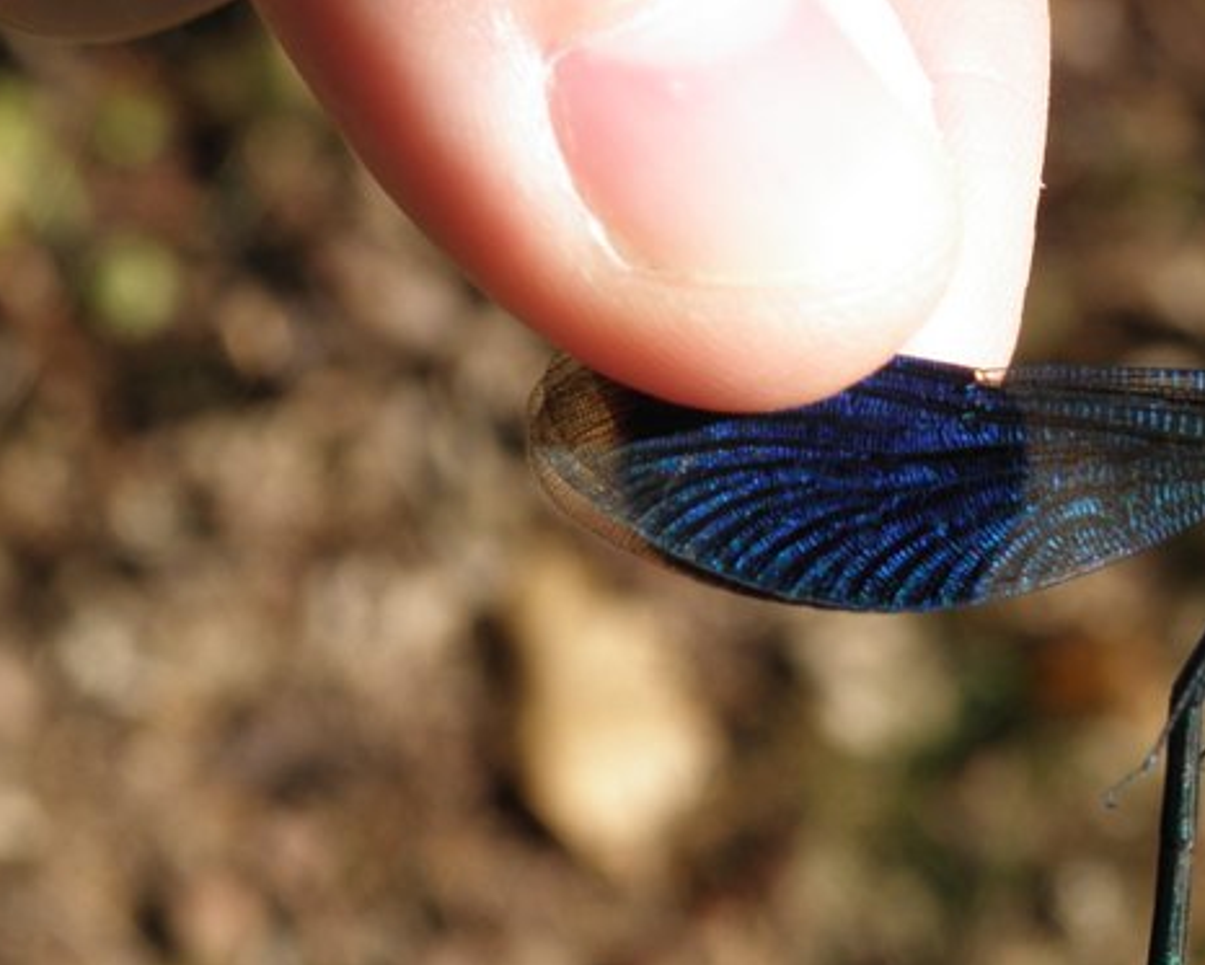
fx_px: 6100
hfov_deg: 11.3
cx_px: 923
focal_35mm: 171
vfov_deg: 9.0
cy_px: 774
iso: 64
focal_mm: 18.29
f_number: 5
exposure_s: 1/160
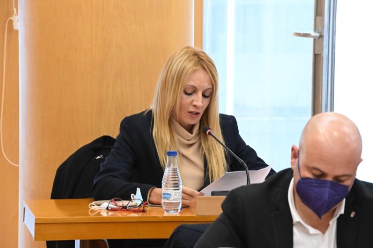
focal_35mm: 200
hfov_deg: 10.3
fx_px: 2072
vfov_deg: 6.9
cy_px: 124
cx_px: 186
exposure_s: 1/160
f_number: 11
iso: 16000
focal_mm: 200
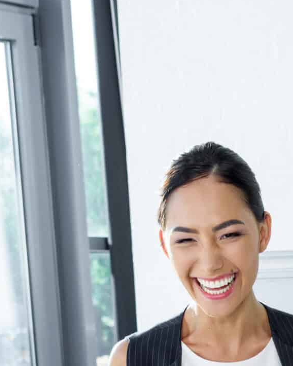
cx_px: 286
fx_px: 1399
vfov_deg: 13.2
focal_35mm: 129
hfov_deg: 11.8
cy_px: 695
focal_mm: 34
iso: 160
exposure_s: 1/200
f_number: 4
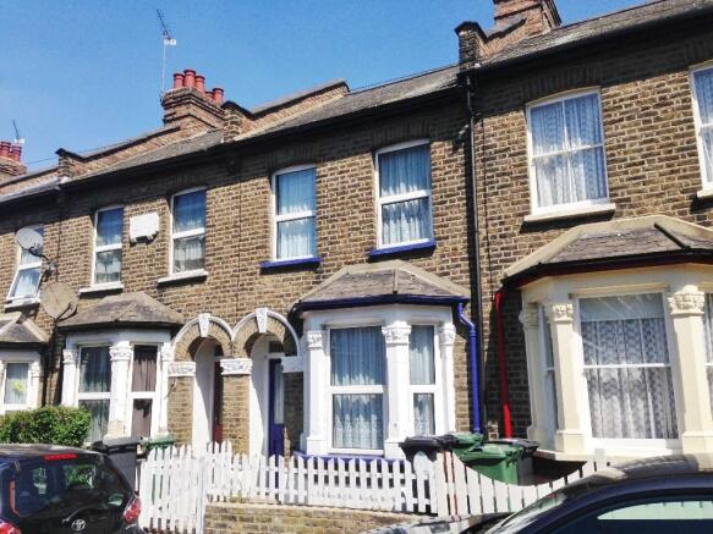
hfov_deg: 55.4
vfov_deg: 42.9
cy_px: 267
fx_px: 680
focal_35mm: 33
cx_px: 356
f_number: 2.4
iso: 50
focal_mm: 4.12
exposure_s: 1/2463
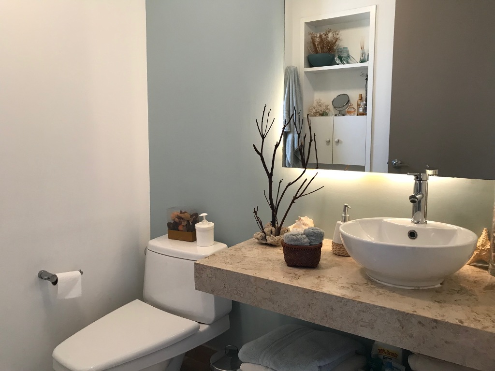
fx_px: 400
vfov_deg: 49.7
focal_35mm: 28
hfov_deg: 63.4
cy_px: 186
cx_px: 248
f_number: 1.8
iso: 40
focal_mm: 3.99
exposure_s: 1/24
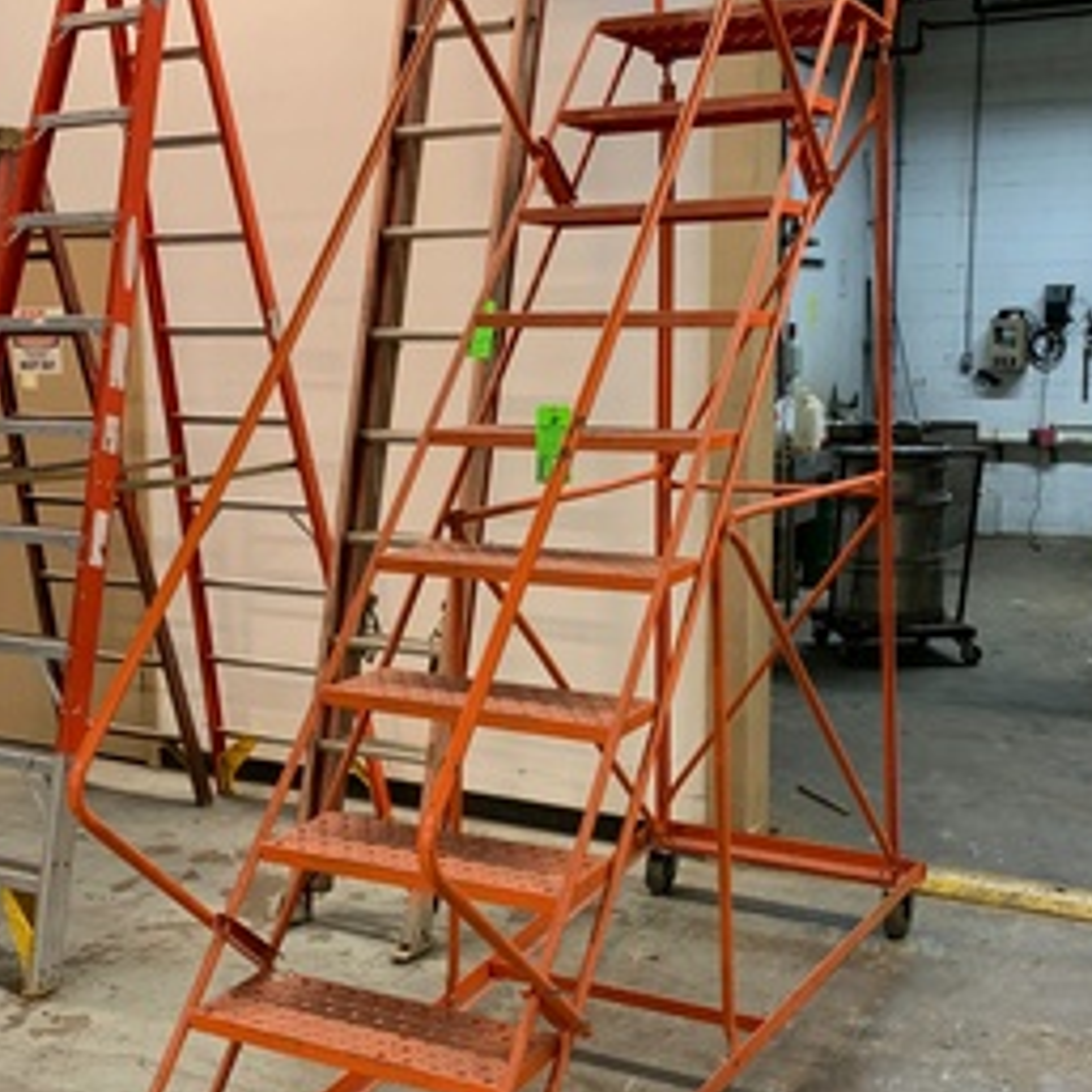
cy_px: 565
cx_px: 544
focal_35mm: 43
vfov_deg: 39.2
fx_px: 1535
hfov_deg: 39.2
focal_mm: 4.25
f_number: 1.8
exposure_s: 1/60
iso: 125
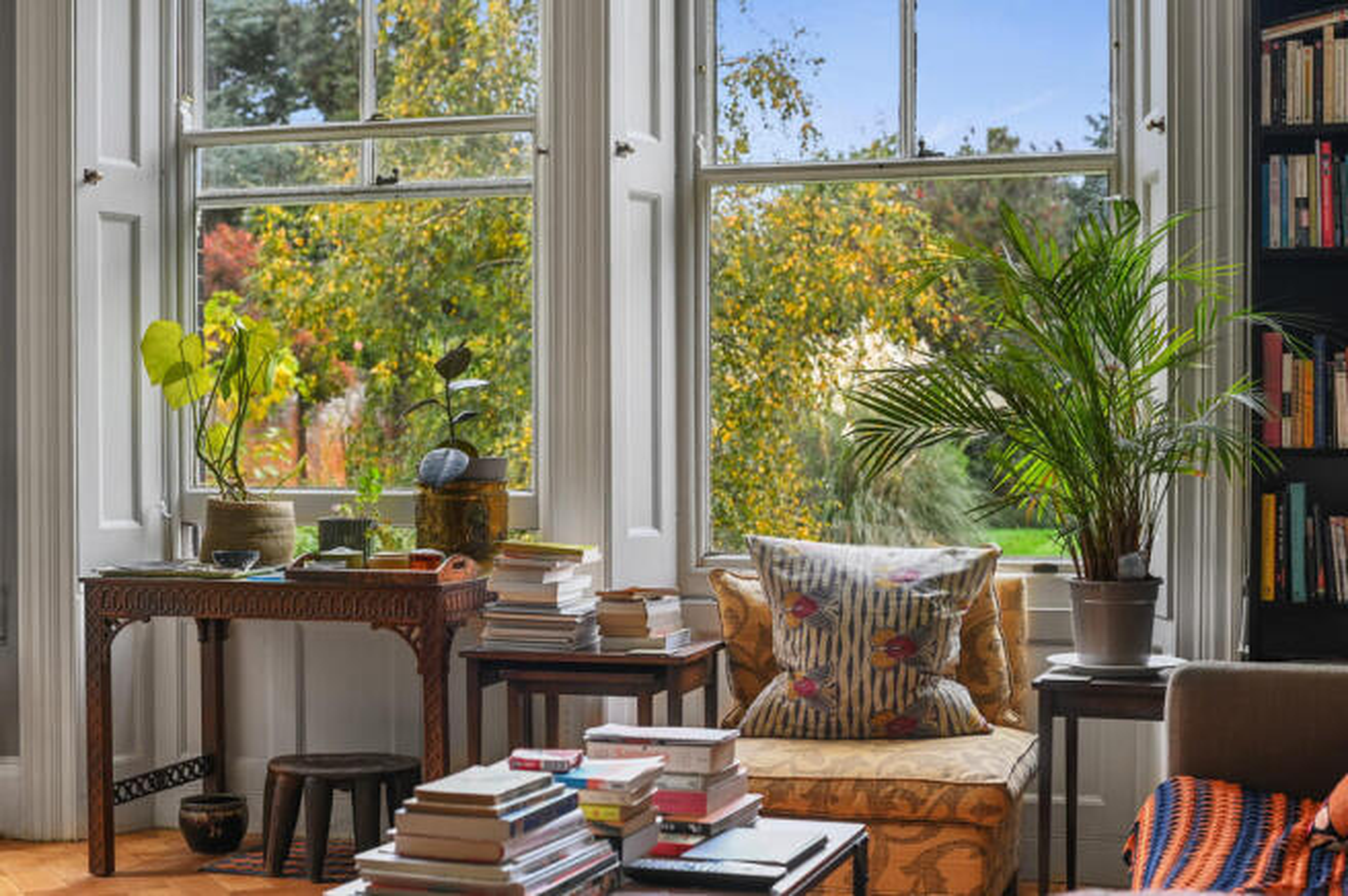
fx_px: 1870
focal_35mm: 50
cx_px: 674
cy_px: 448
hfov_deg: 39.6
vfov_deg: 26.9
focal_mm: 50
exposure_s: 1/30
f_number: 4.5
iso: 400
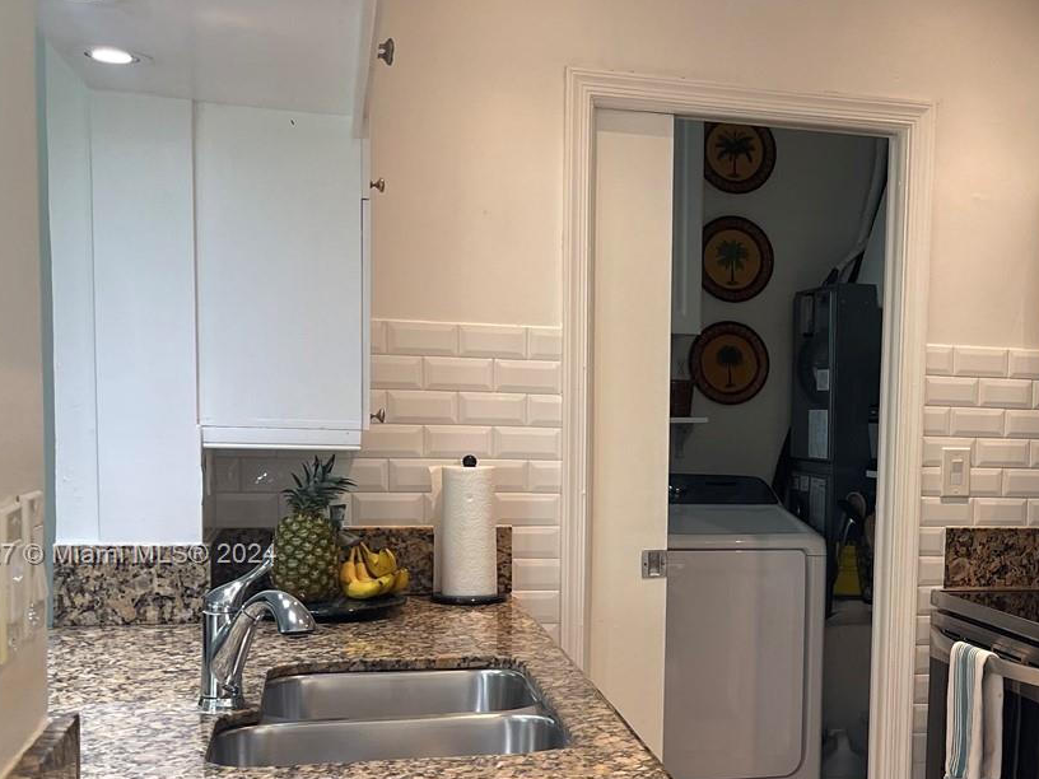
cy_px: 556
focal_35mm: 51
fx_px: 1531
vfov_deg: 28.3
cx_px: 889
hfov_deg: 35.7
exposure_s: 1/120
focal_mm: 5.1
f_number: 1.6
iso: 100
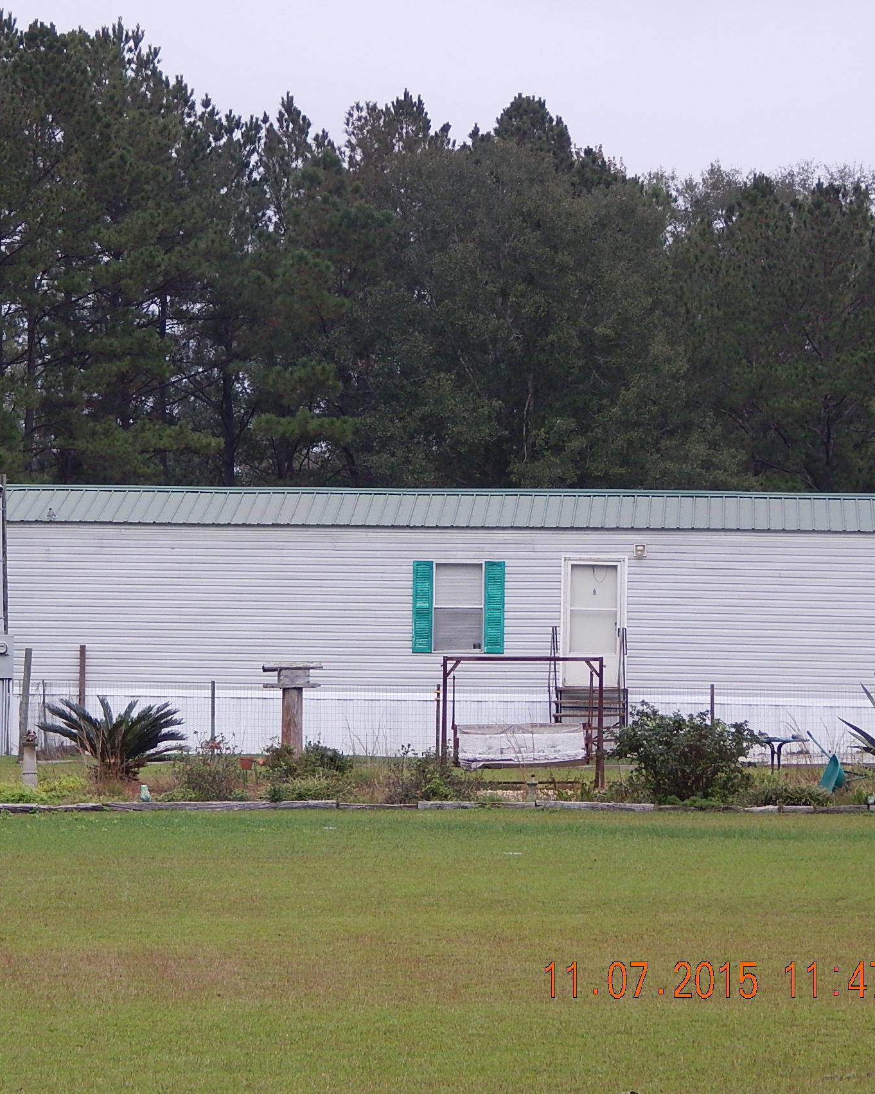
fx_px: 5567
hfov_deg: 9.0
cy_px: 547
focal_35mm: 172
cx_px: 261
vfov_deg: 11.2
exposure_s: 1/400
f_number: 4.8
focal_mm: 23.4
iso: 125
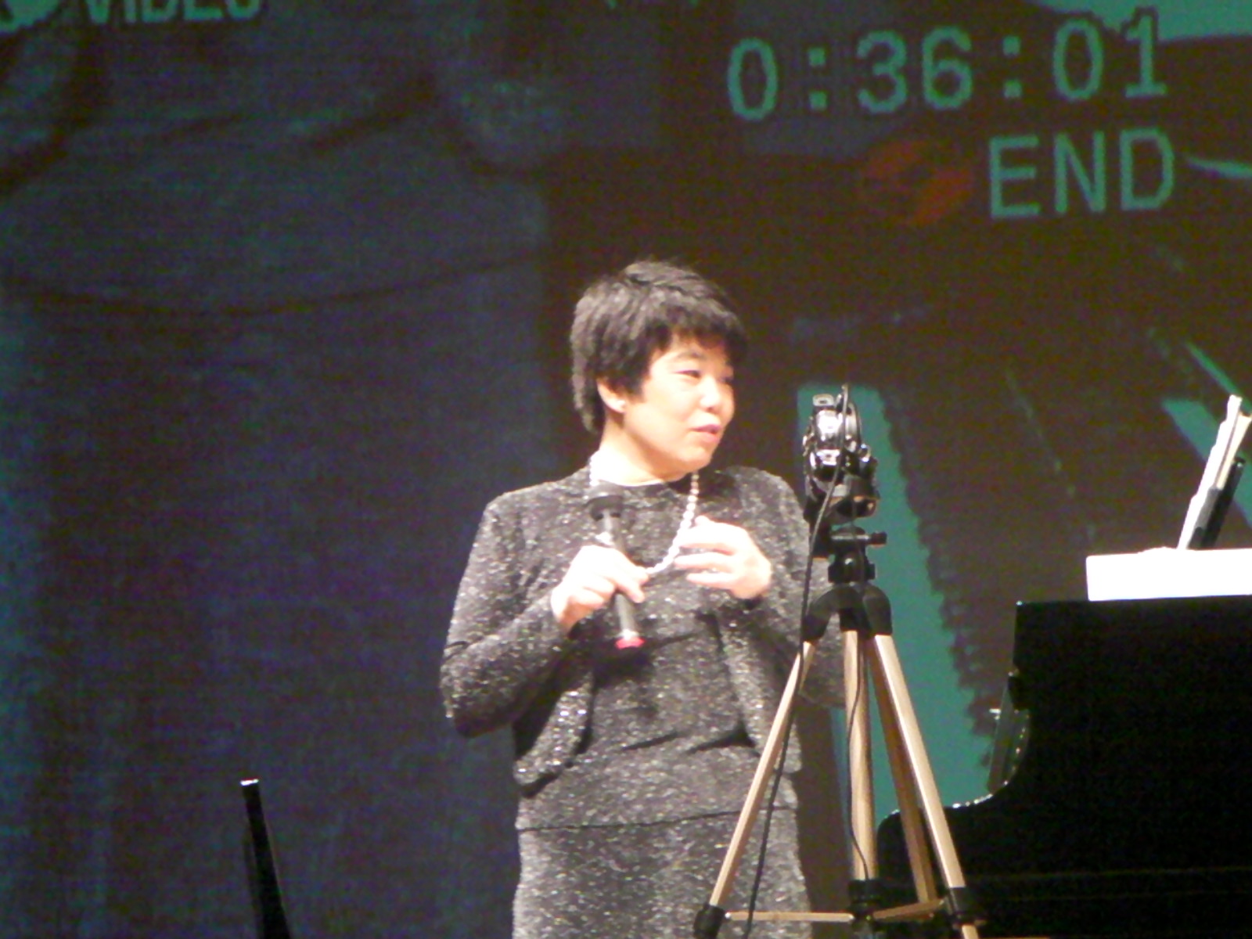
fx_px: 4847
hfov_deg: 14.7
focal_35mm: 134
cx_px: 626
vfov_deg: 11.1
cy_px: 470
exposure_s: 1/49.7
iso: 572
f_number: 3.8
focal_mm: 24
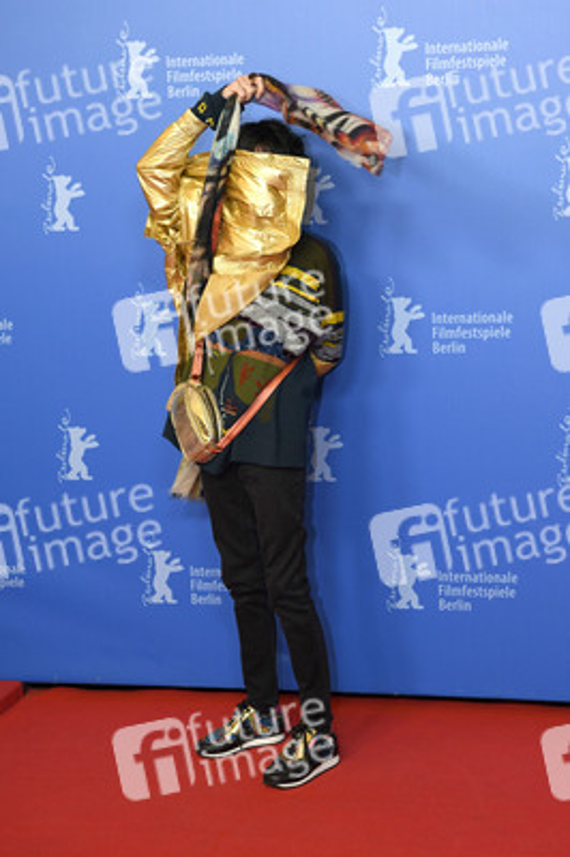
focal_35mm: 50
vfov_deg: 39.6
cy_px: 428
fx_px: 1189
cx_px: 285
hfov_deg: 26.9
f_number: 4.5
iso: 1000
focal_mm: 50
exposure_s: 1/400
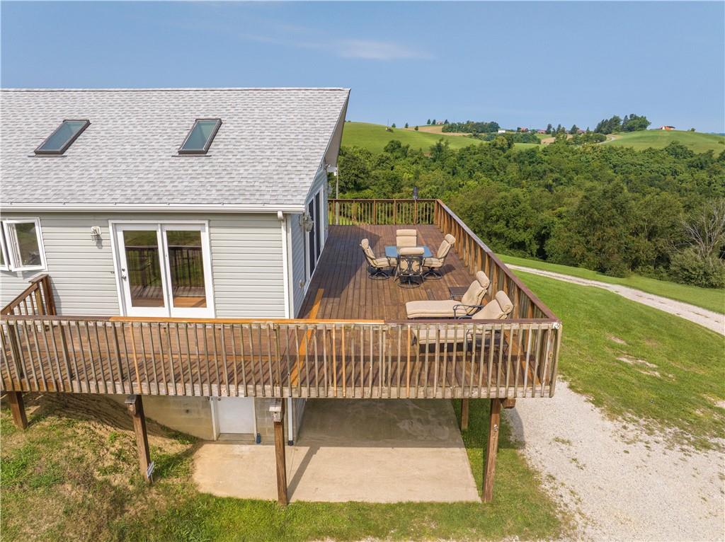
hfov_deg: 71.6
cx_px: 362
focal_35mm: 24
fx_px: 502
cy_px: 271
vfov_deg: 56.7
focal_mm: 12.29
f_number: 5
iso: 400
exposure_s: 1/200
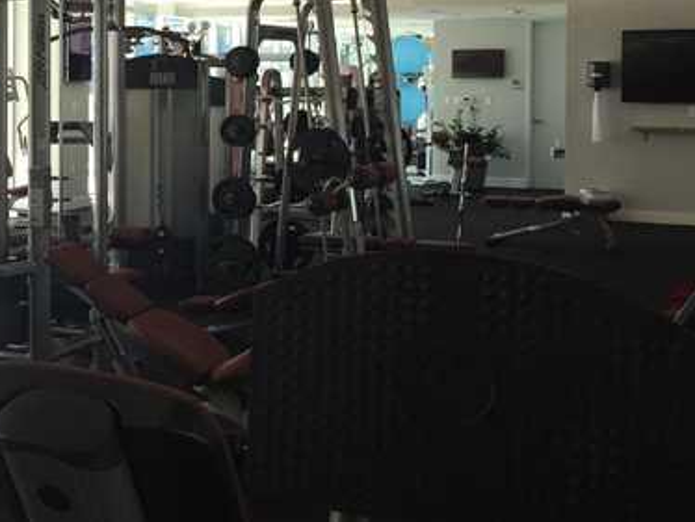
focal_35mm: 62
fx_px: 1246
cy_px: 110
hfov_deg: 29.8
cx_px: 59
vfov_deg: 23.4
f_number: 2.2
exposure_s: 1/120
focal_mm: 4.15
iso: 40
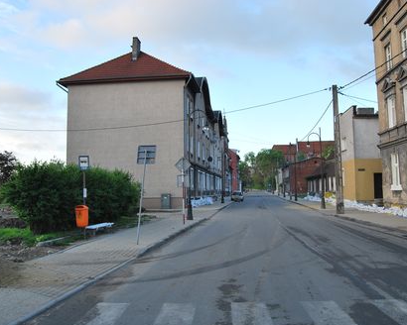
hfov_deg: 57.1
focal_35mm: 31
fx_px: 373
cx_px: 217
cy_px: 165
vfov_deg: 47.1
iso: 200
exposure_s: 1/60
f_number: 7.1
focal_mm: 18
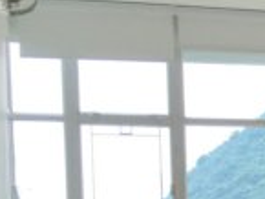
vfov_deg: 9.1
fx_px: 1226
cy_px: 283
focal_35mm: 160
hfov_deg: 10.6
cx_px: 634
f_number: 2.2
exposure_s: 1/60
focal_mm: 4.15
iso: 32
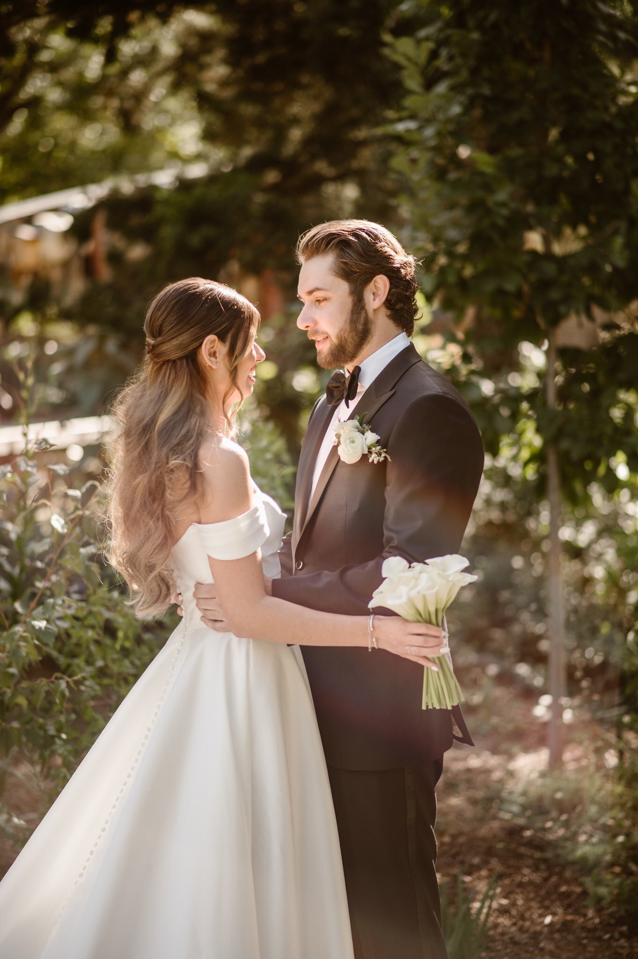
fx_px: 2262
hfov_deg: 16.1
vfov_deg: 23.9
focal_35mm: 85
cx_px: 319
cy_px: 480
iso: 160
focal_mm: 85
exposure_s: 1/1000
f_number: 2
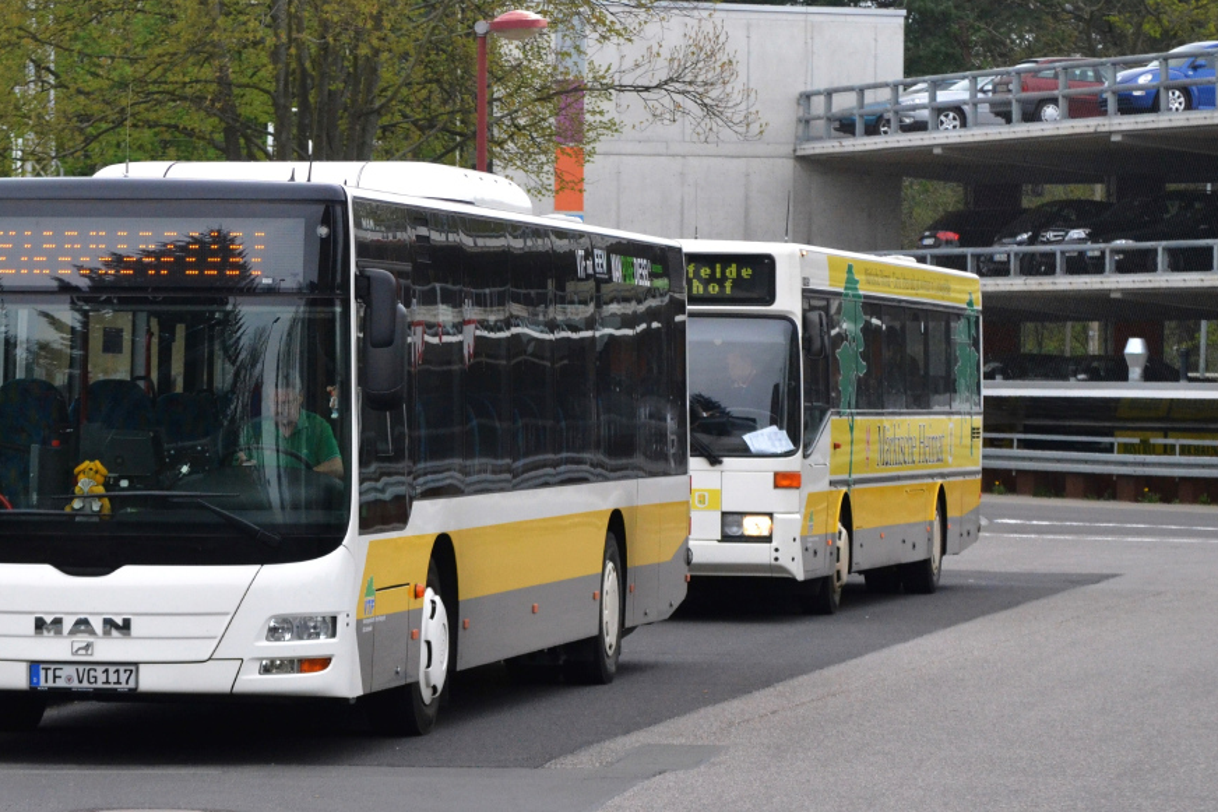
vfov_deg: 7.7
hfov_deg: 11.5
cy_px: 389
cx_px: 434
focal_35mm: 179
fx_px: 6055
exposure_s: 1/800
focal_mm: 80
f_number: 7.1
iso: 1600
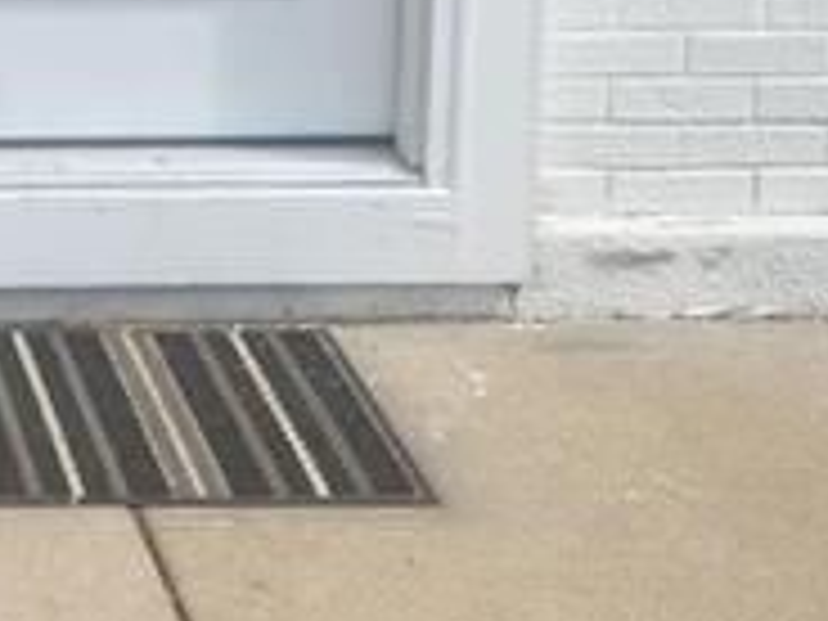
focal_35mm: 100
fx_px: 2392
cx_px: -306
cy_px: -522
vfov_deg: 13.2
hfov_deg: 18.1
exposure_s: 1/1619
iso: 20
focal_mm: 5.4
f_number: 1.8
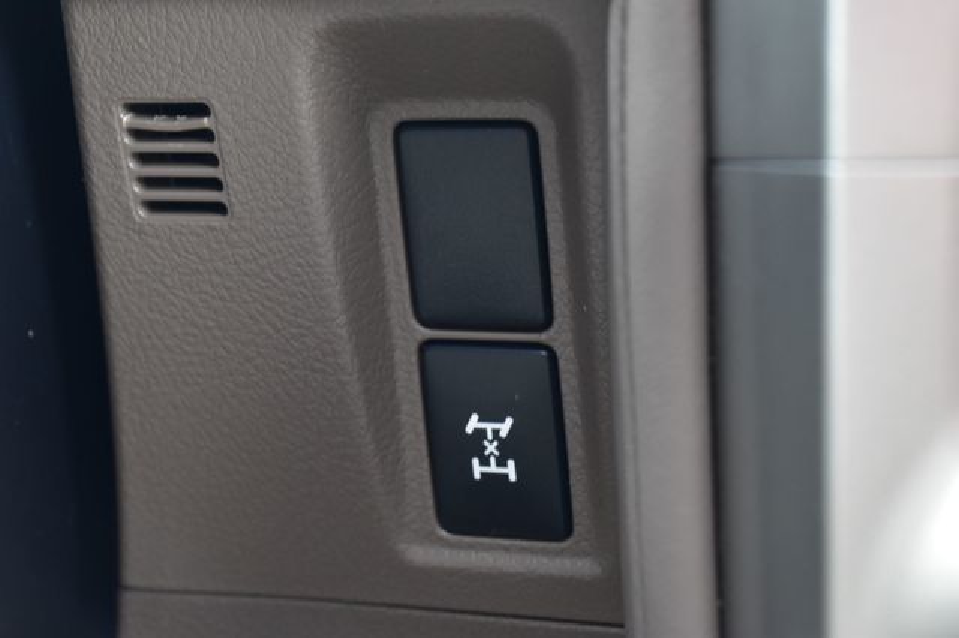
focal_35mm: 82
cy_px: 319
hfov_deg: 24.6
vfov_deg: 16.5
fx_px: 2196
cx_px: 480
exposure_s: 1/15
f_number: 6.3
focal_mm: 55
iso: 1250
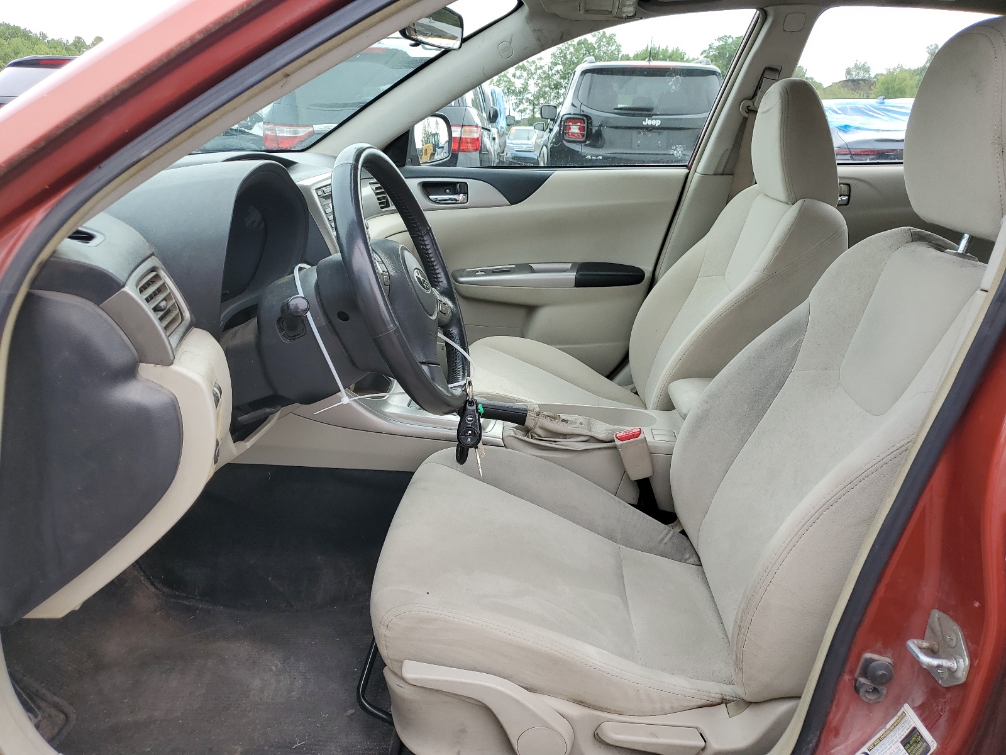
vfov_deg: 53.1
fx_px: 756
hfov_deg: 67.3
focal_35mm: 26
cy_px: 378
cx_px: 503
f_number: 1.5
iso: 50
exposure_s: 1/500
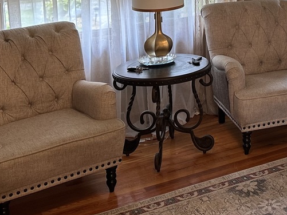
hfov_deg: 26.8
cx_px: 278
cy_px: -31
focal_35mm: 69
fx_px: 572
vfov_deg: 20.2
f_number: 1.78
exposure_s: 1/120
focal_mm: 6.86
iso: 125
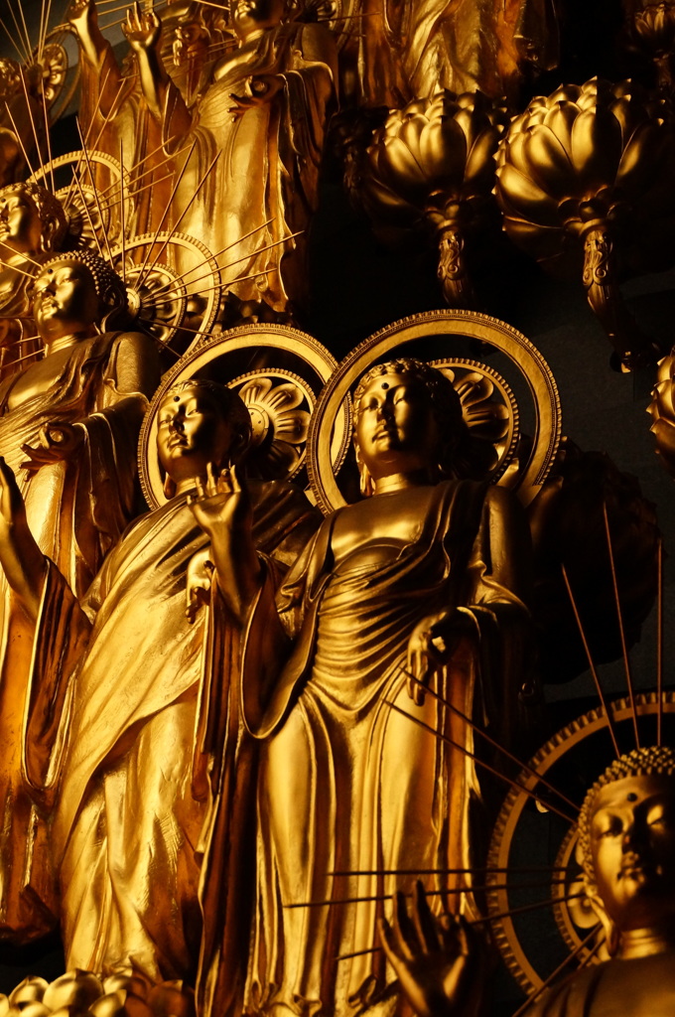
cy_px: 508
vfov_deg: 19.5
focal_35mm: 105
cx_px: 338
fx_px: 2961
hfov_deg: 13.0
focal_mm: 70
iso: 1600
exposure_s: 1/400
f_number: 7.1
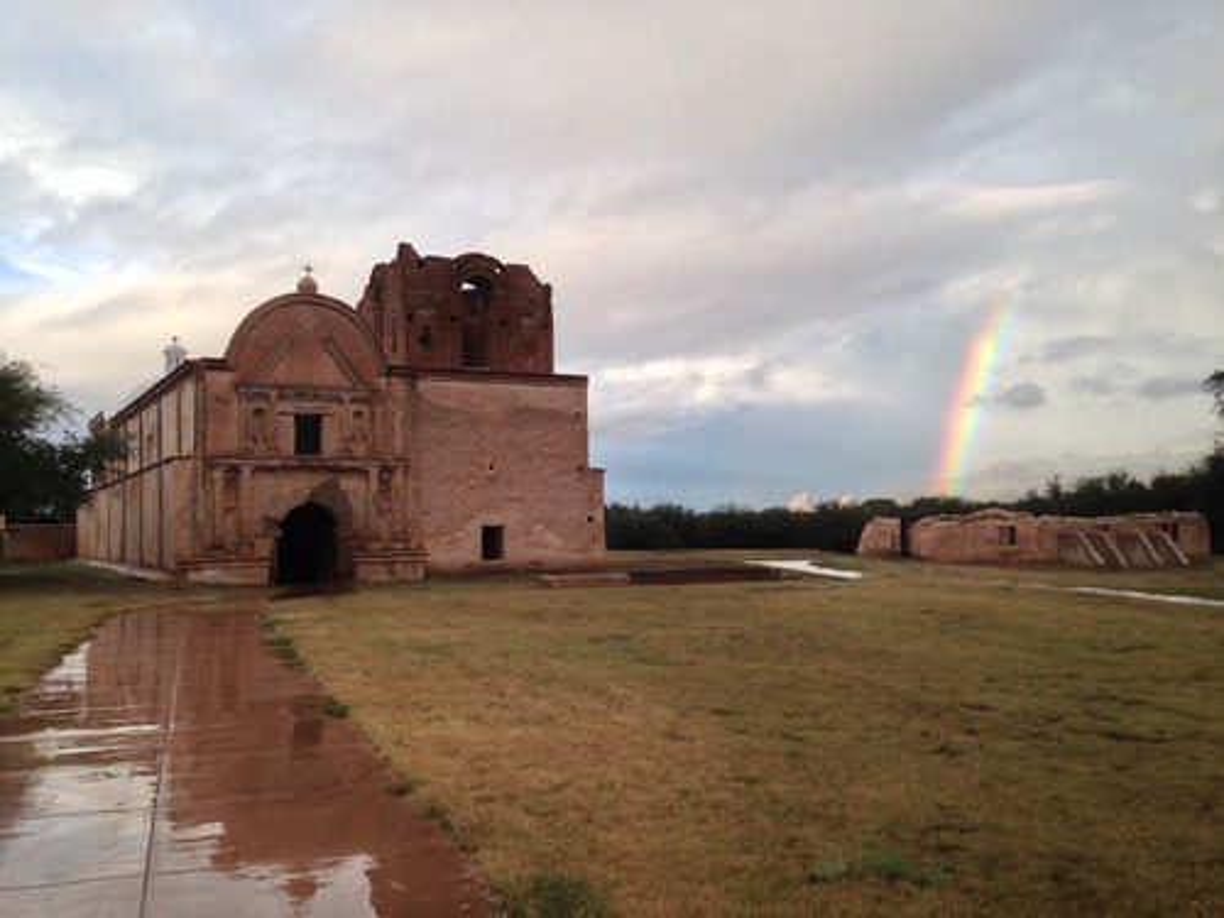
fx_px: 1167
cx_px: 612
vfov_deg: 42.9
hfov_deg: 55.4
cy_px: 459
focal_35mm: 33
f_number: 2.4
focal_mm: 4.12
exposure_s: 1/374
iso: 50
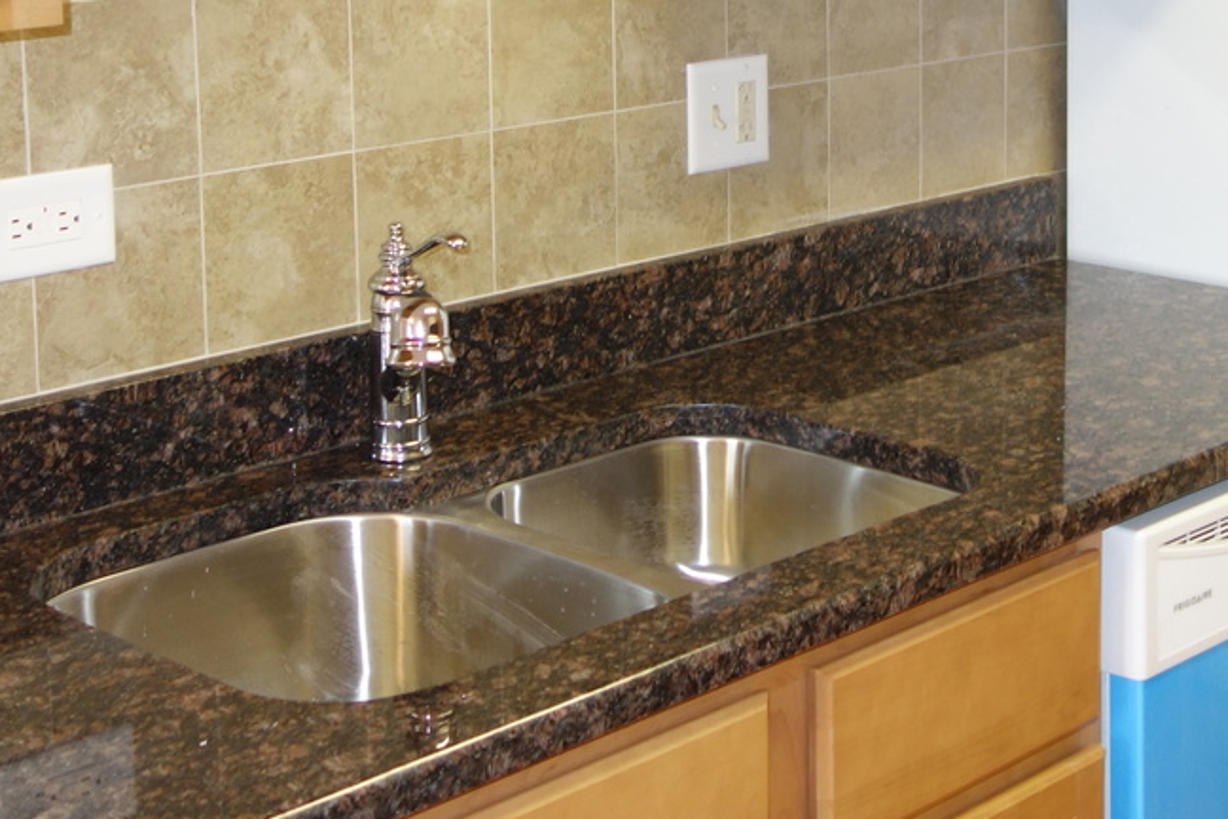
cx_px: 860
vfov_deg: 19.0
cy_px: 38
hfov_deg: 28.6
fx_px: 2388
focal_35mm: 70
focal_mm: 10.4
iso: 200
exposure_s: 1/40
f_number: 1.8
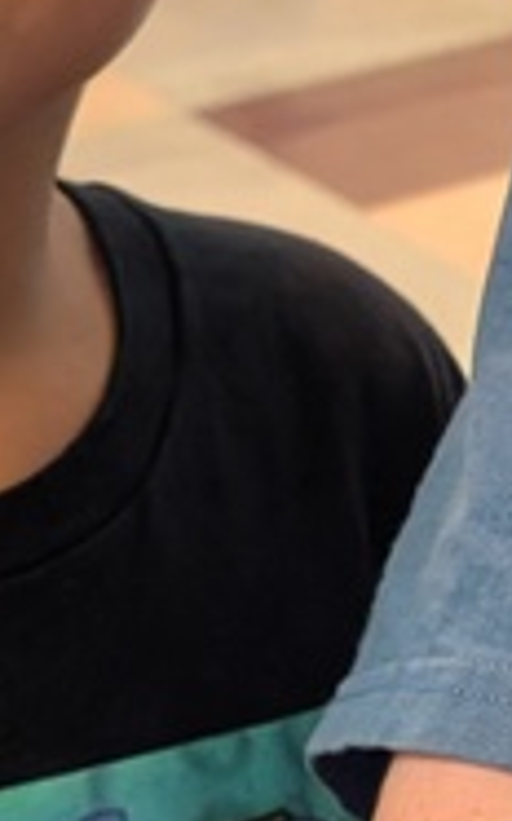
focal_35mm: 140
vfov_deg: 14.6
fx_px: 3130
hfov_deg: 8.9
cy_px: 896
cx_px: 986
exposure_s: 1/120
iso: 1102
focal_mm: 6.9
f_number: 1.68
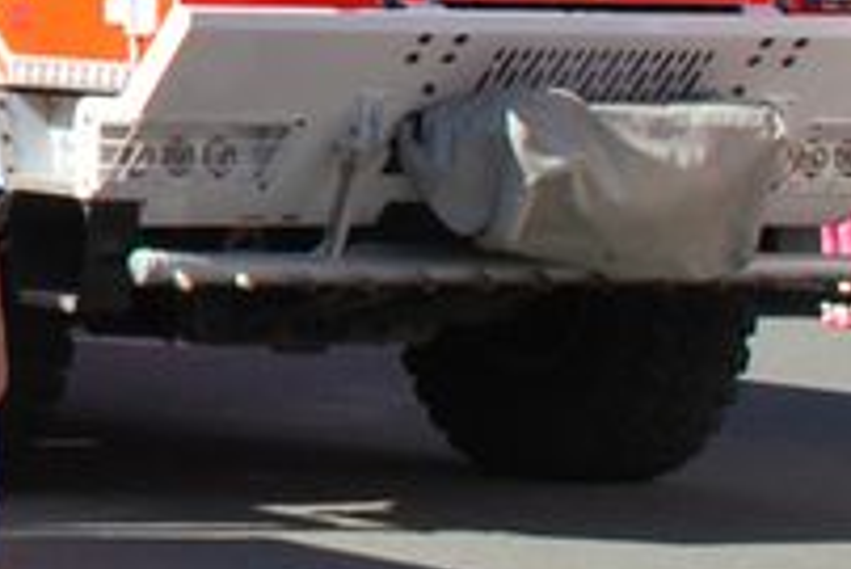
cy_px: -841
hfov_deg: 6.6
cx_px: -1571
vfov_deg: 4.7
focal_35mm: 285
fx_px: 6742
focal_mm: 24
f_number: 6.3
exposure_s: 1/160
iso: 100
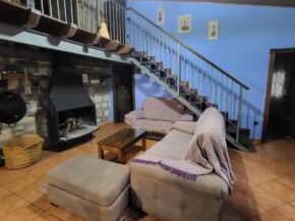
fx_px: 145
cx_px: 144
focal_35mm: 17
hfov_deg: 91.1
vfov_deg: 74.6
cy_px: 108
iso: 1000
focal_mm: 1.74
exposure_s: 1/25
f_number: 2.2
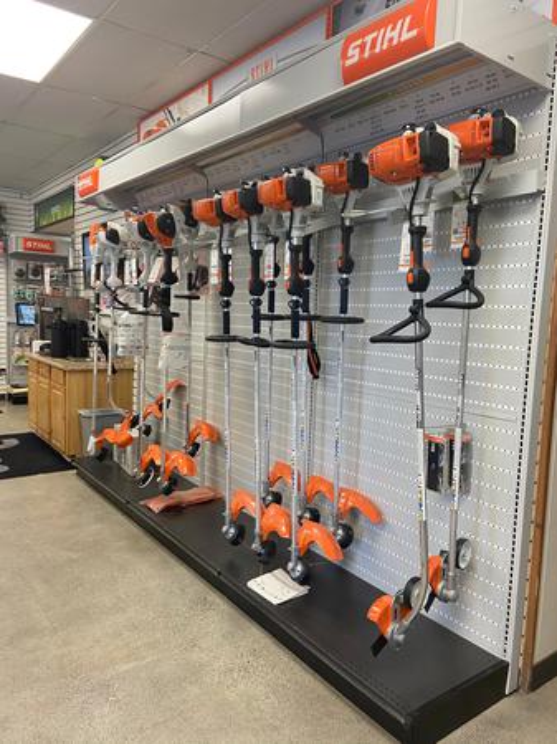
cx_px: 278
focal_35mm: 26
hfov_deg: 53.0
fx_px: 558
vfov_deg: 67.3
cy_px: 372
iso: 100
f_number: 1.8
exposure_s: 1/60
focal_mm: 4.25
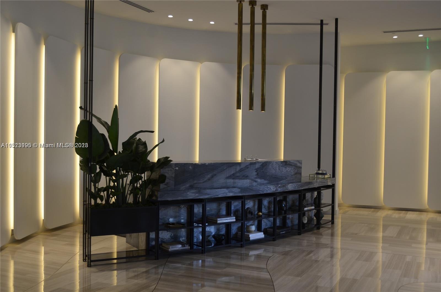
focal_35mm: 39
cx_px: 220
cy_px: 146
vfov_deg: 34.0
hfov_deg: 49.7
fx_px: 477
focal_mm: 26
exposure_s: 1/80
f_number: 4.5
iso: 400
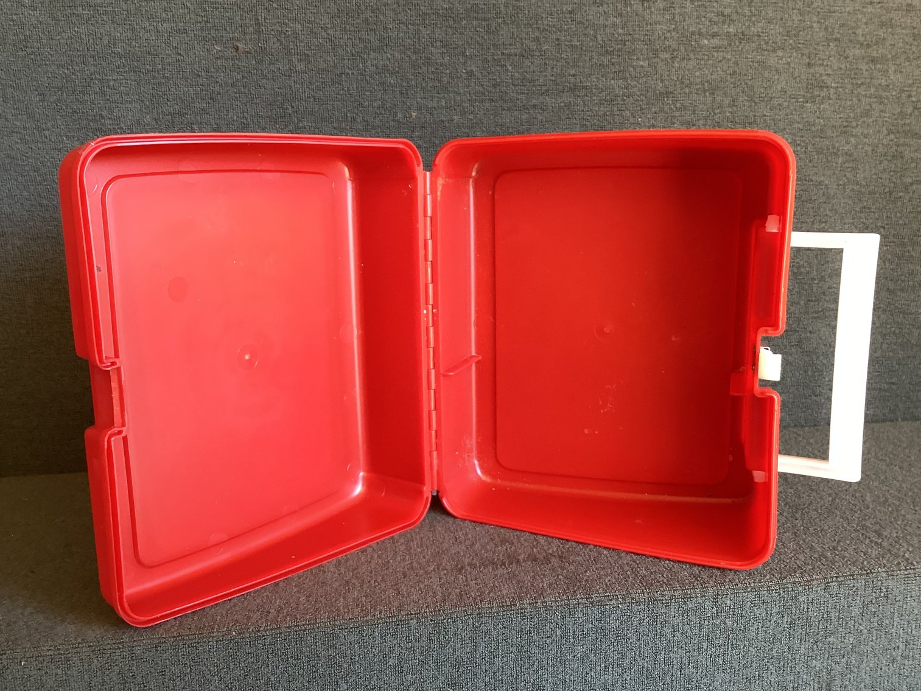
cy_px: 346
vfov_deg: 45.4
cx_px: 460
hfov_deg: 58.3
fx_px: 825
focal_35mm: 31
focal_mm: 3.3
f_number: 2.4
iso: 160
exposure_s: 1/50
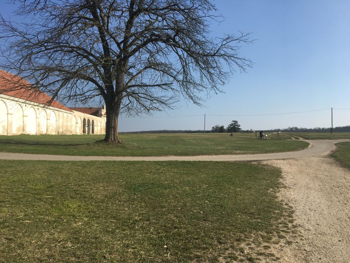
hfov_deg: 61.7
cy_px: 132
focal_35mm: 29
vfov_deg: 48.2
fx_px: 293
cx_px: 175
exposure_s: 1/1748
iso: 25
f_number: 2.2
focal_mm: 4.15
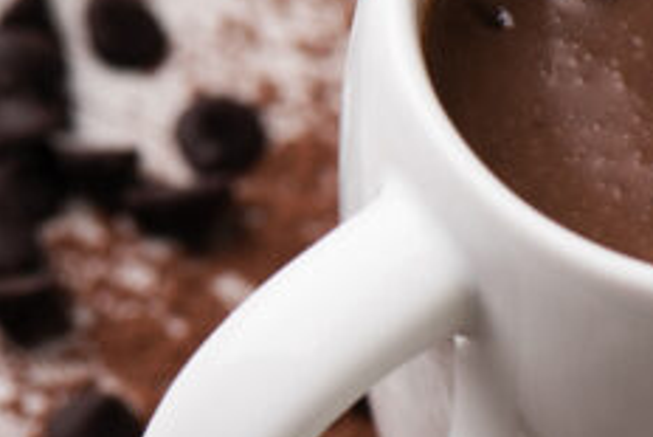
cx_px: 402
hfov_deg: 5.9
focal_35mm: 347
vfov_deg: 4.0
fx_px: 6298
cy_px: 162
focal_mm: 105
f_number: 9
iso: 200
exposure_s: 1/200
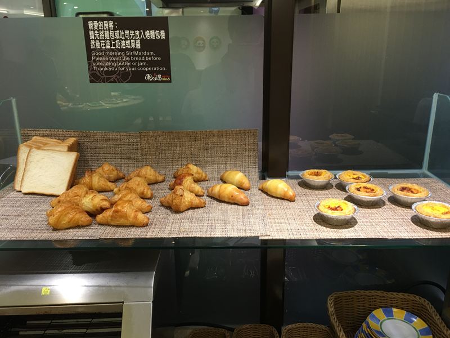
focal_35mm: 29
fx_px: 377
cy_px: 169
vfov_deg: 48.2
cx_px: 225
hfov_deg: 61.7
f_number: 2.2
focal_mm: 4.15
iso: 40
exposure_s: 1/15
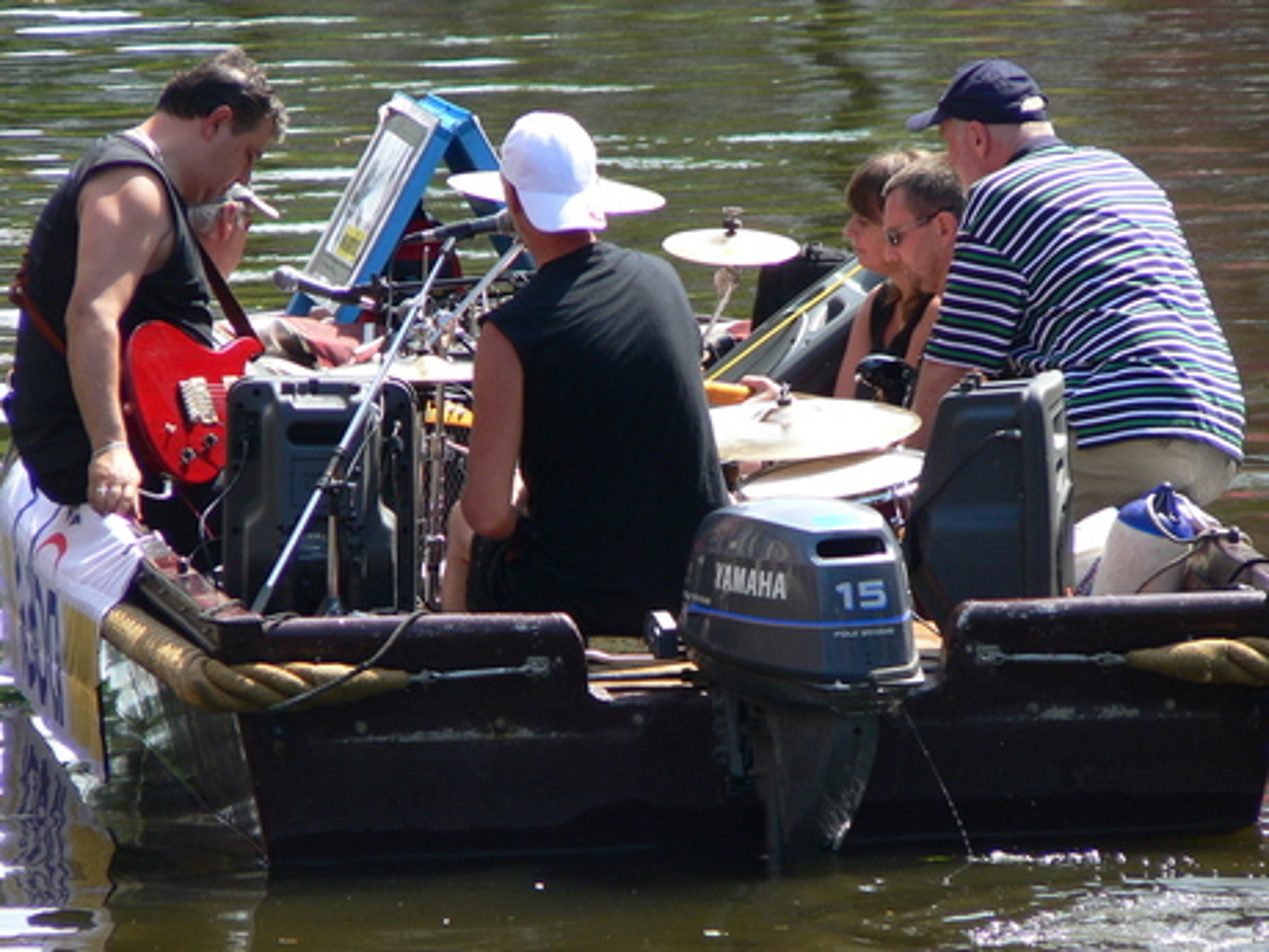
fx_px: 15837
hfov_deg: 4.6
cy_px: 476
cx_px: 634
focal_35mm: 432
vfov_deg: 3.4
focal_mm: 72
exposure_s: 1/250
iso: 100
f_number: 4
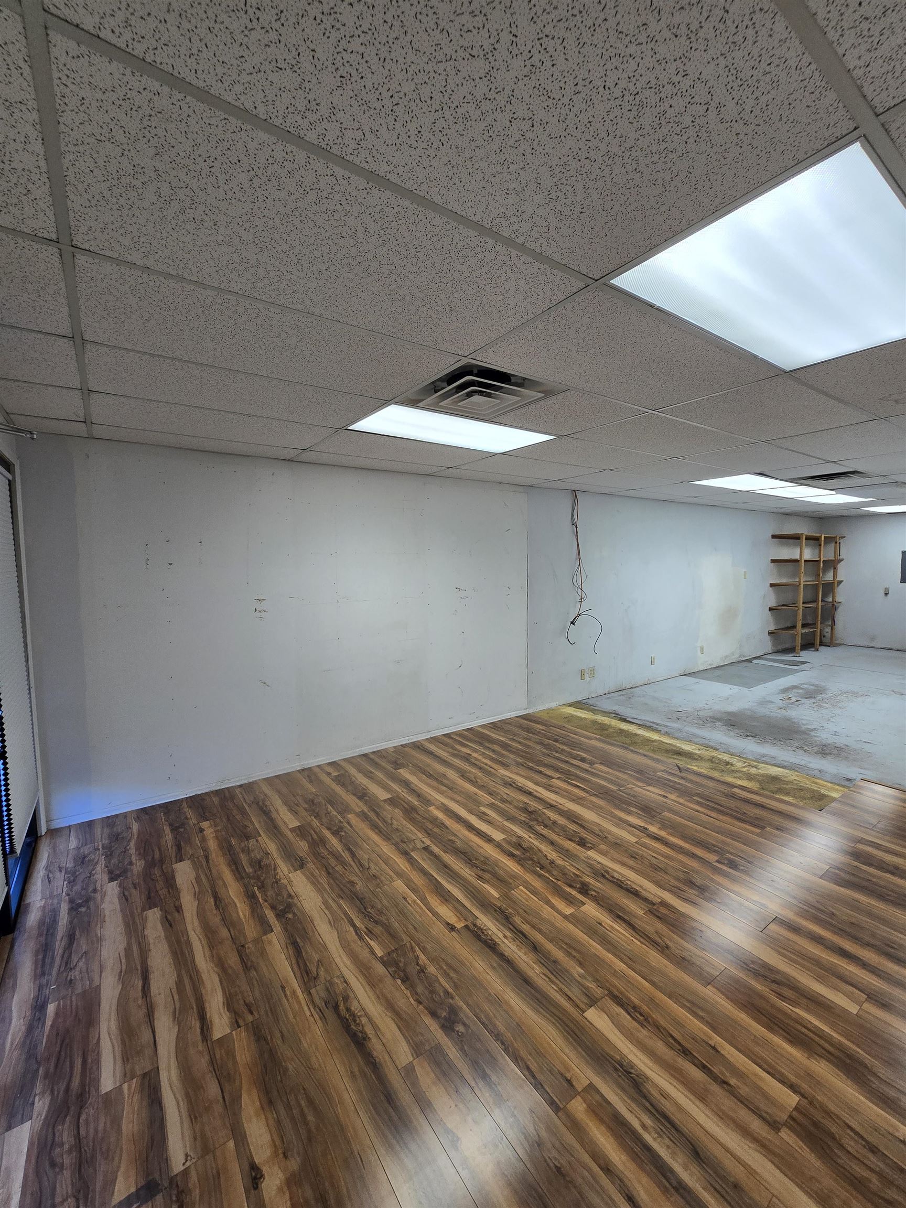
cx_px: 453
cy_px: 604
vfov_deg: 106.2
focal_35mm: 13
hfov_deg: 89.9
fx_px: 454
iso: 100
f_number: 2.2
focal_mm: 2.2
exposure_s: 1/120
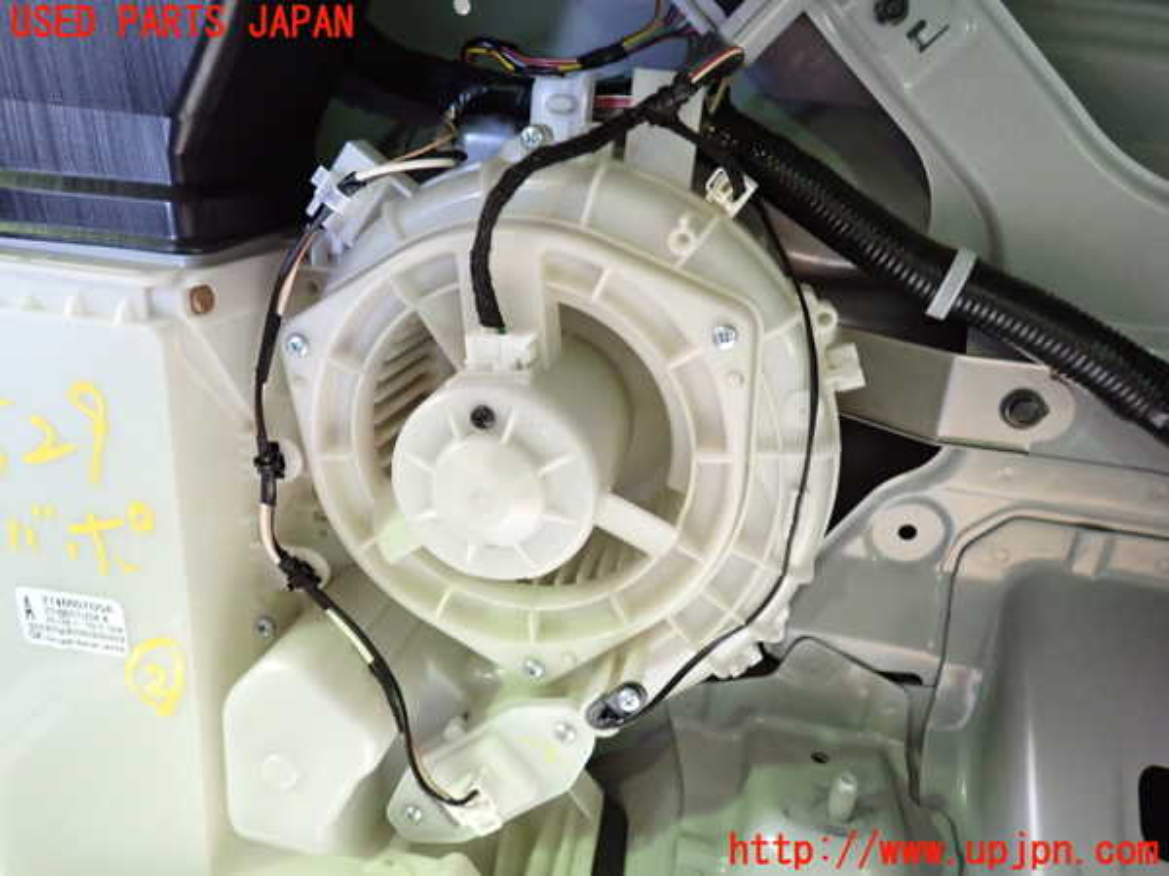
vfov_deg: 54.9
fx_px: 844
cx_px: 584
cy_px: 438
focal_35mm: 25
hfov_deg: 69.4
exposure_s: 1/30
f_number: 2
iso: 640
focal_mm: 4.5
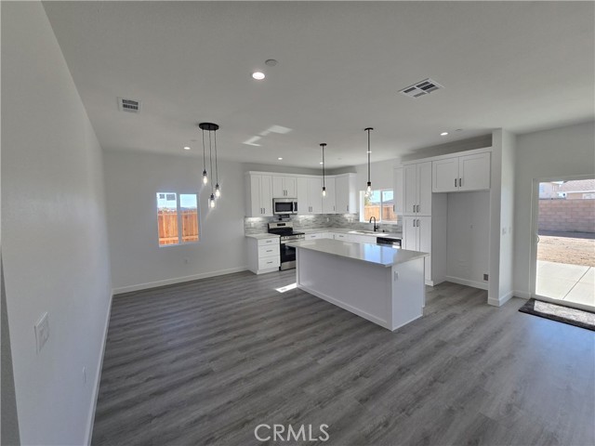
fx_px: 223
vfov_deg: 89.9
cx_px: 298
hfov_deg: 106.2
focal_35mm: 13
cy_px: 223
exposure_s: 1/315
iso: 50
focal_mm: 2.2
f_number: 2.2
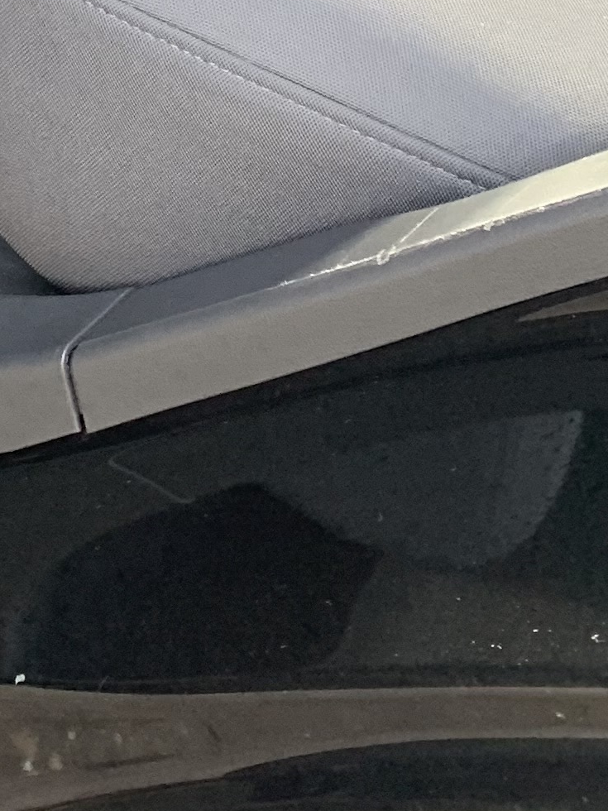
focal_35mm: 107
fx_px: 2506
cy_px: -780
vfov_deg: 15.1
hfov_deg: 12.5
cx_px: -524
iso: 80
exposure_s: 1/121
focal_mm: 4.25
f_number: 1.8
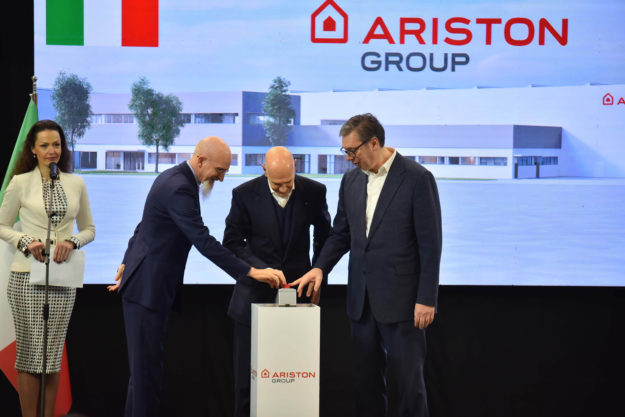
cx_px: 312
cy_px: 208
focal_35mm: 170
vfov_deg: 8.1
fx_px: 2952
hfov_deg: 12.1
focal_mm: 170
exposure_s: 1/320
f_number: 2.8
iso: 1250
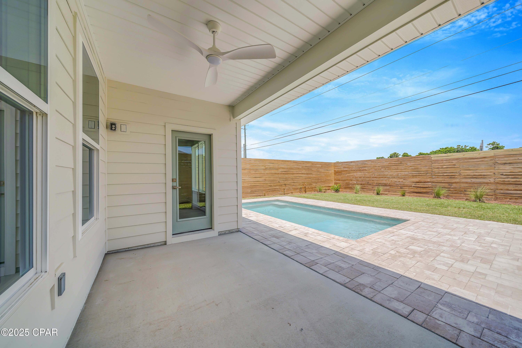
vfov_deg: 90.0
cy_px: 174
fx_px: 174
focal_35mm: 12
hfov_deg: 112.6
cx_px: 261
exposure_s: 1/800
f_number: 5.6
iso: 100
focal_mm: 12
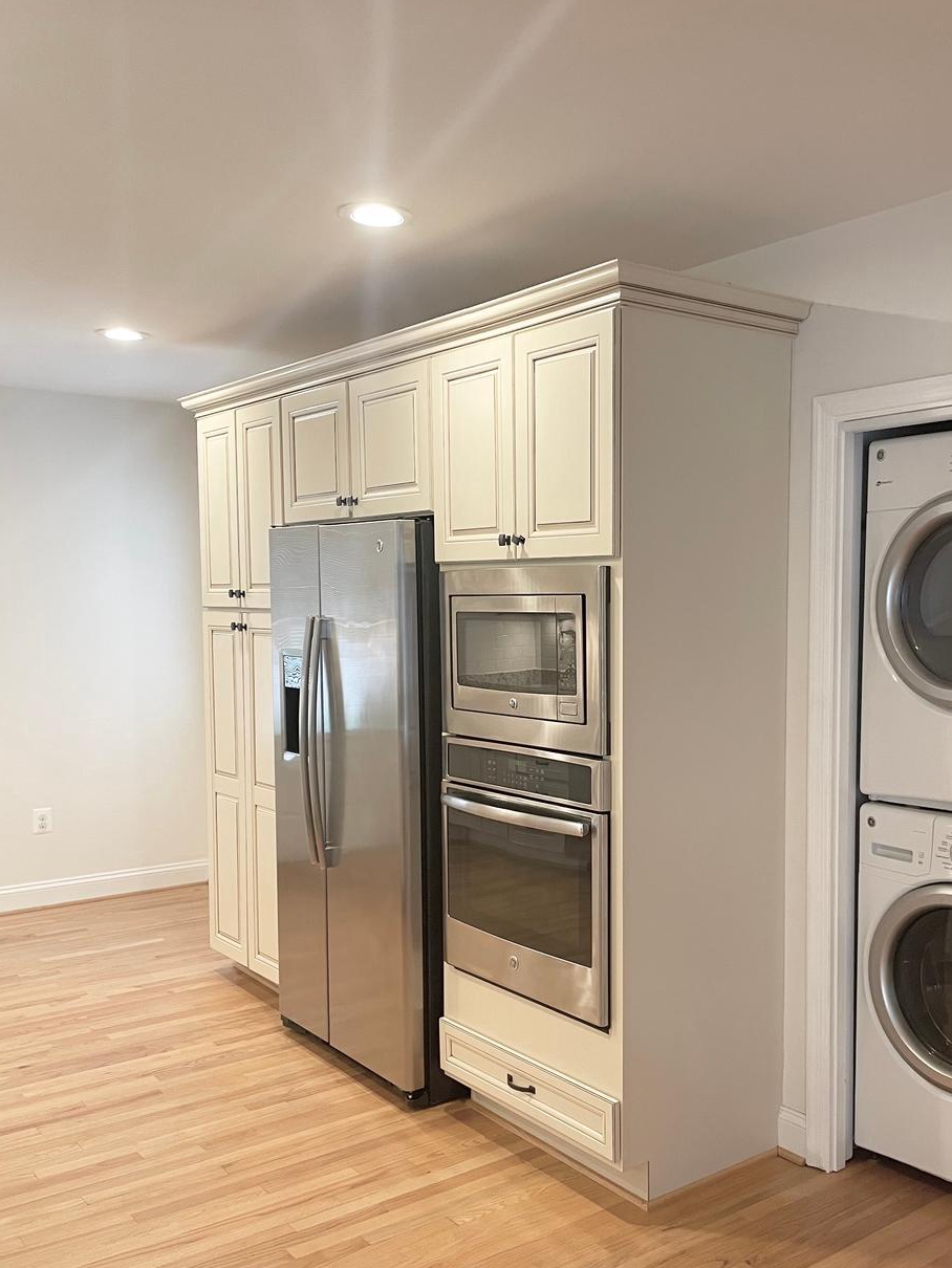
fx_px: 1210
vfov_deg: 55.2
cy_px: 700
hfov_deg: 42.6
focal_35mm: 33
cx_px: 599
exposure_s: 1/60
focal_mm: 4.2
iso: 160
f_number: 1.6
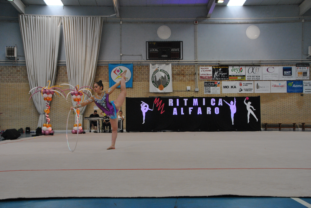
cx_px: 156
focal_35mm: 44
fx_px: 376
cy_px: 104
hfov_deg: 44.9
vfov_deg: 30.9
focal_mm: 29
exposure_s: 1/200
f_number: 7.1
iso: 800
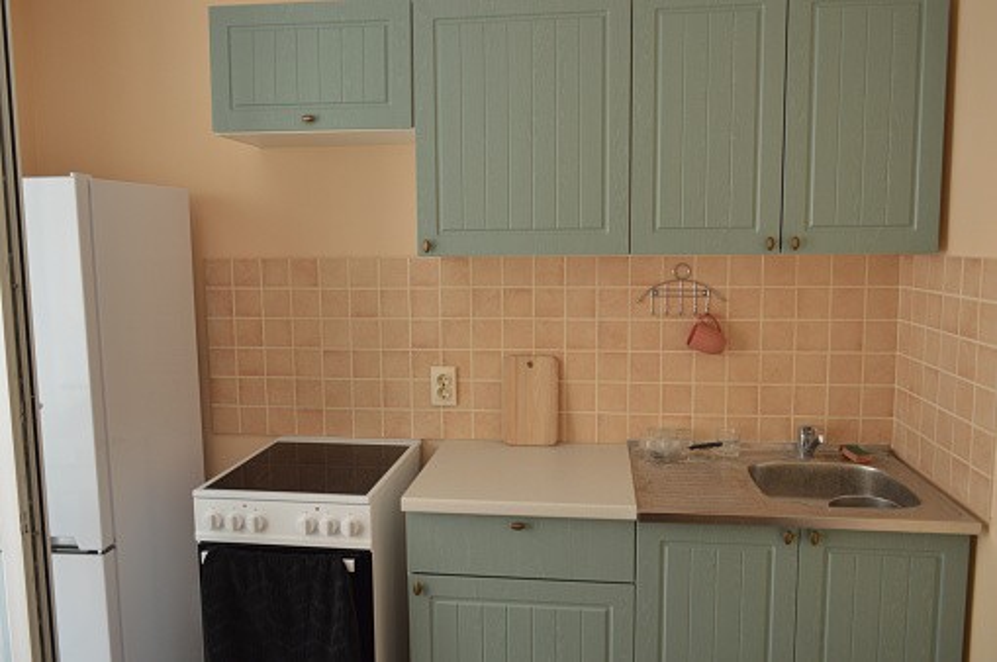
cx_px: 498
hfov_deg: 67.4
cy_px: 331
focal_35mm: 27
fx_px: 747
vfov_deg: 47.8
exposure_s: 1/80
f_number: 4.5
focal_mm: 18
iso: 400
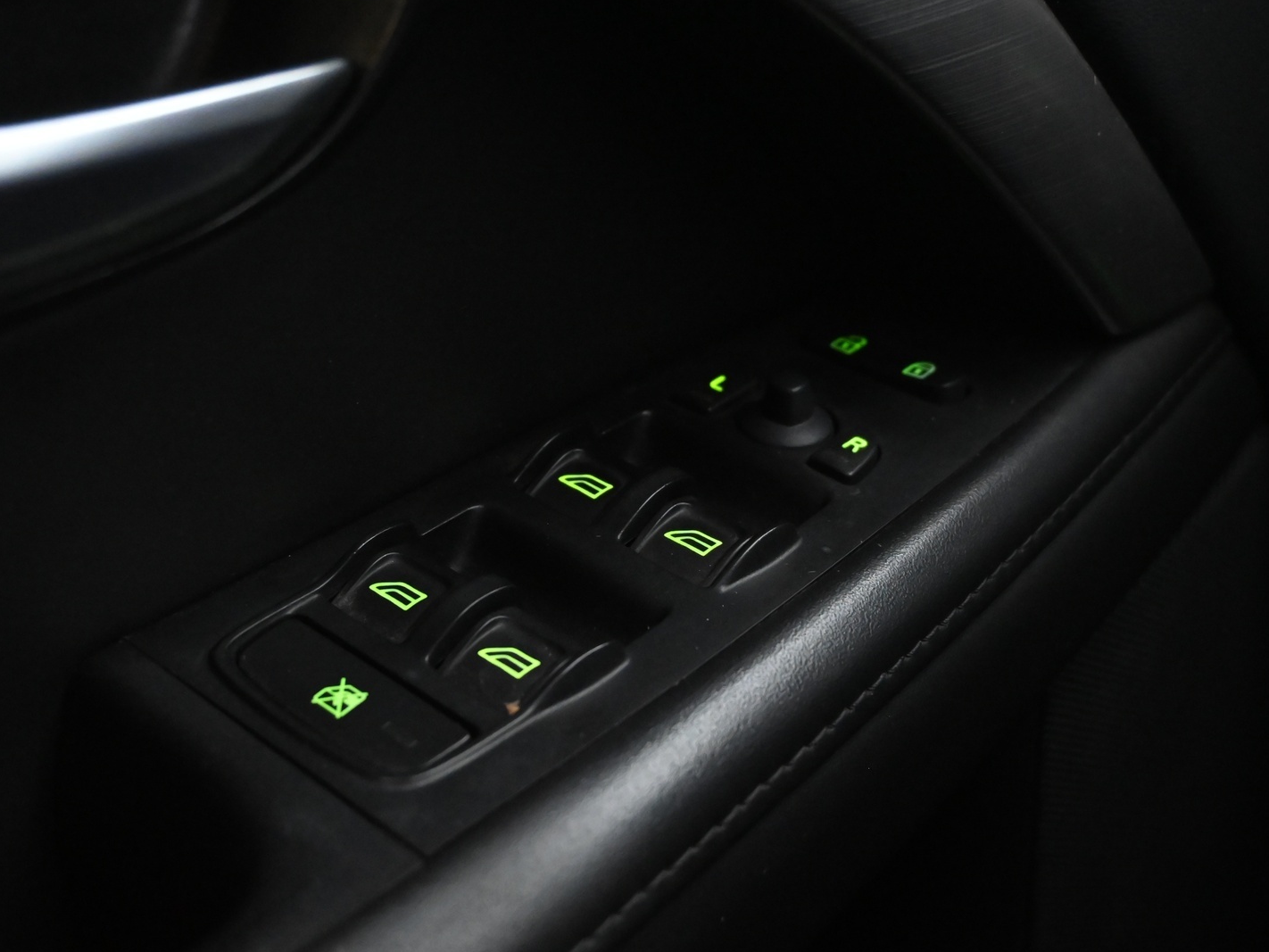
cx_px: 603
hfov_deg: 41.2
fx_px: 1687
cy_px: 479
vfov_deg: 31.5
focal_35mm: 46
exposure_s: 1/25
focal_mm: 28
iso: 6400
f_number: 4.5
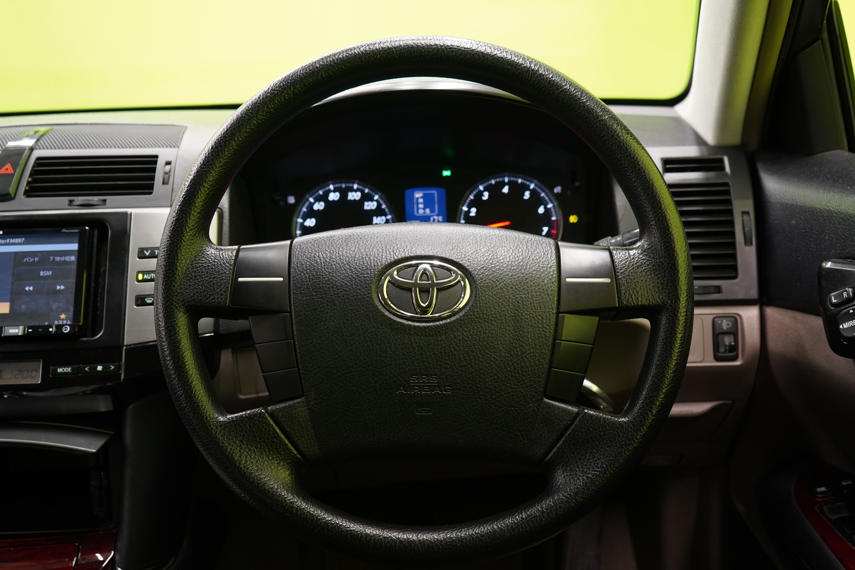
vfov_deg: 37.9
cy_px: 285
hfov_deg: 54.4
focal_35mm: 35
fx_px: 831
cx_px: 428
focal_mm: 35
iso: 1250
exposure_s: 1/20
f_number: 5.6
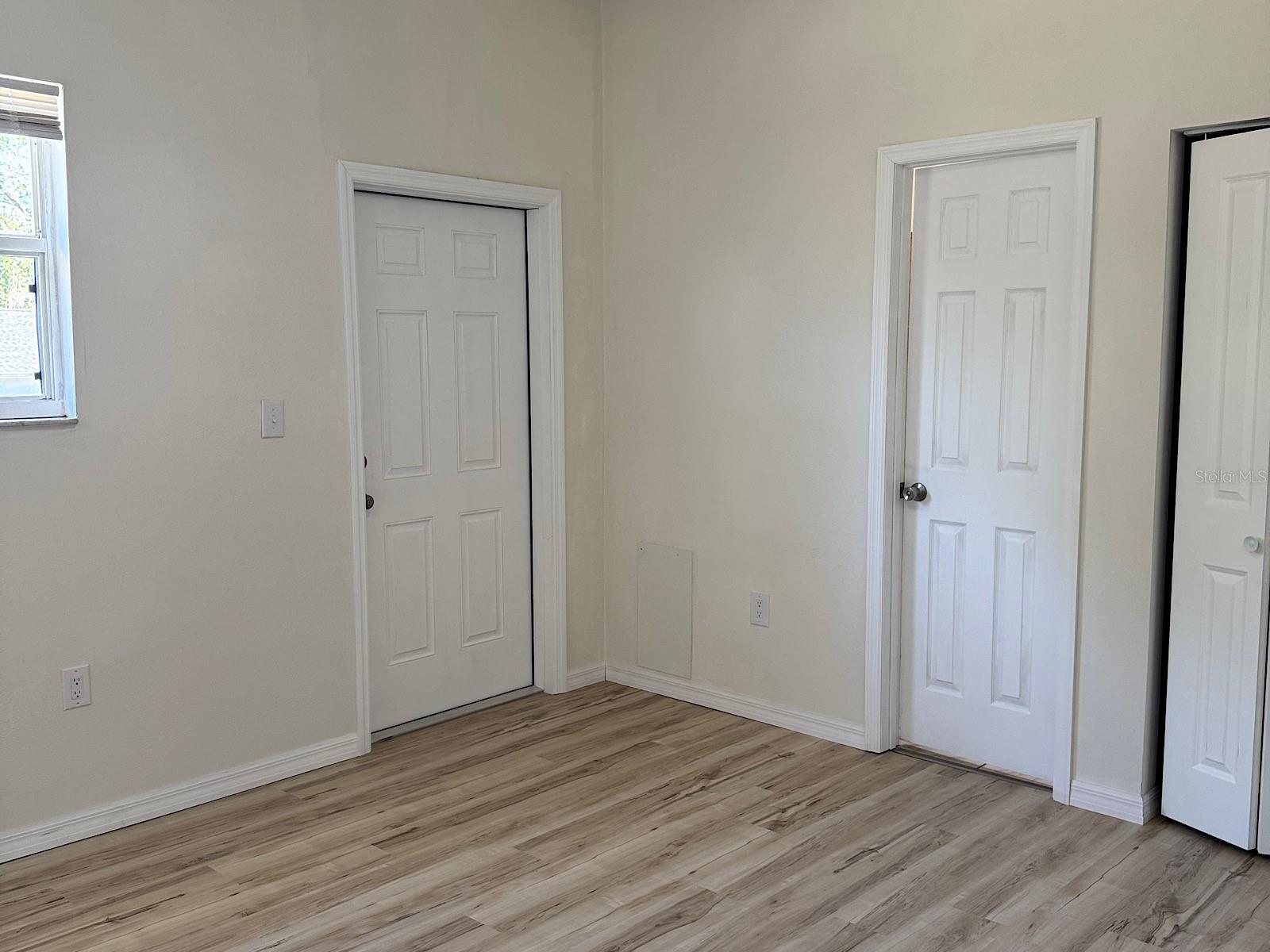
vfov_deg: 56.8
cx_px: 635
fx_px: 881
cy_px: 476
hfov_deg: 71.6
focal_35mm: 24
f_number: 1.78
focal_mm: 6.76
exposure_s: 1/121
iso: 160
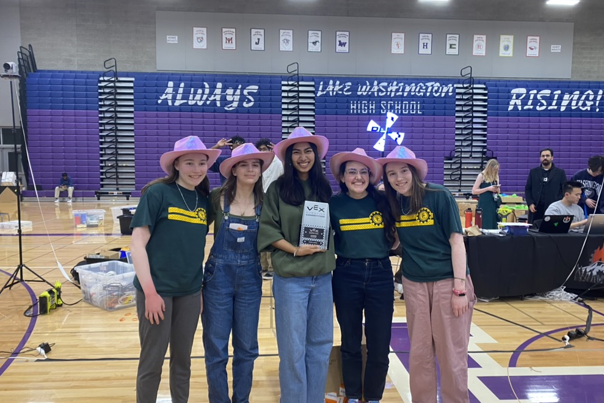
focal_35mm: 28
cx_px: 304
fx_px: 470
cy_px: 210
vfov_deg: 46.4
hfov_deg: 65.5
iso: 100
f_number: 1.8
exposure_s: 1/60
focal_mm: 4.25
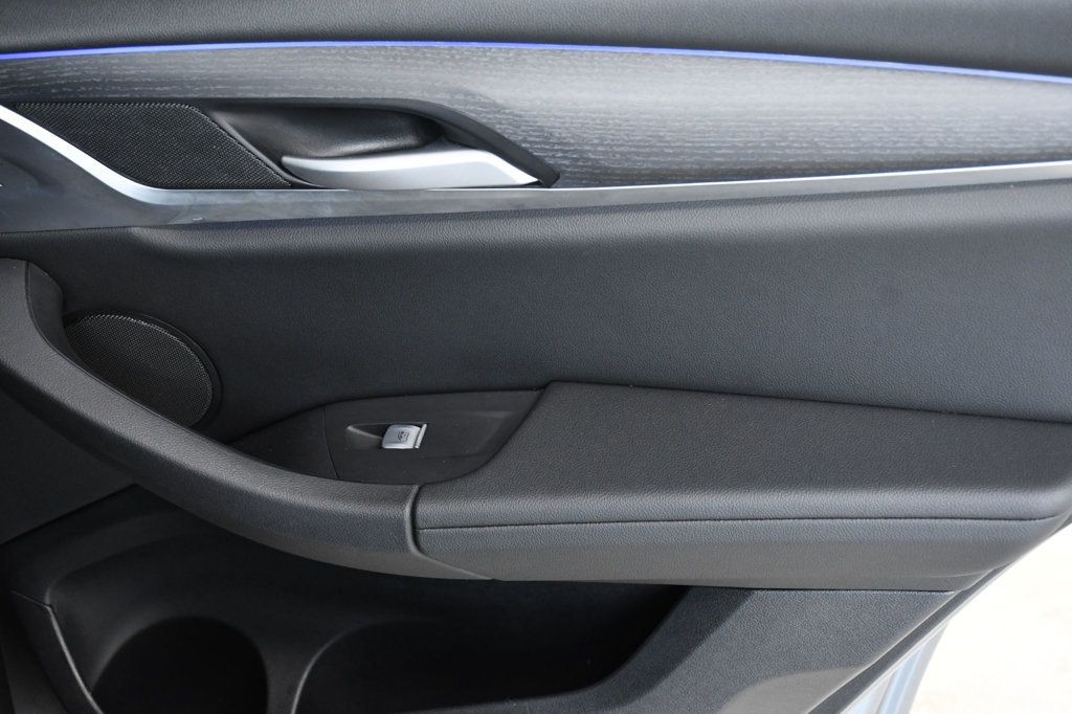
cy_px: 357
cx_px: 536
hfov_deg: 31.9
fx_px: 1875
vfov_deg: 21.6
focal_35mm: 63
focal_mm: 42
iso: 2500
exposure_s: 1/125
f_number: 5.6
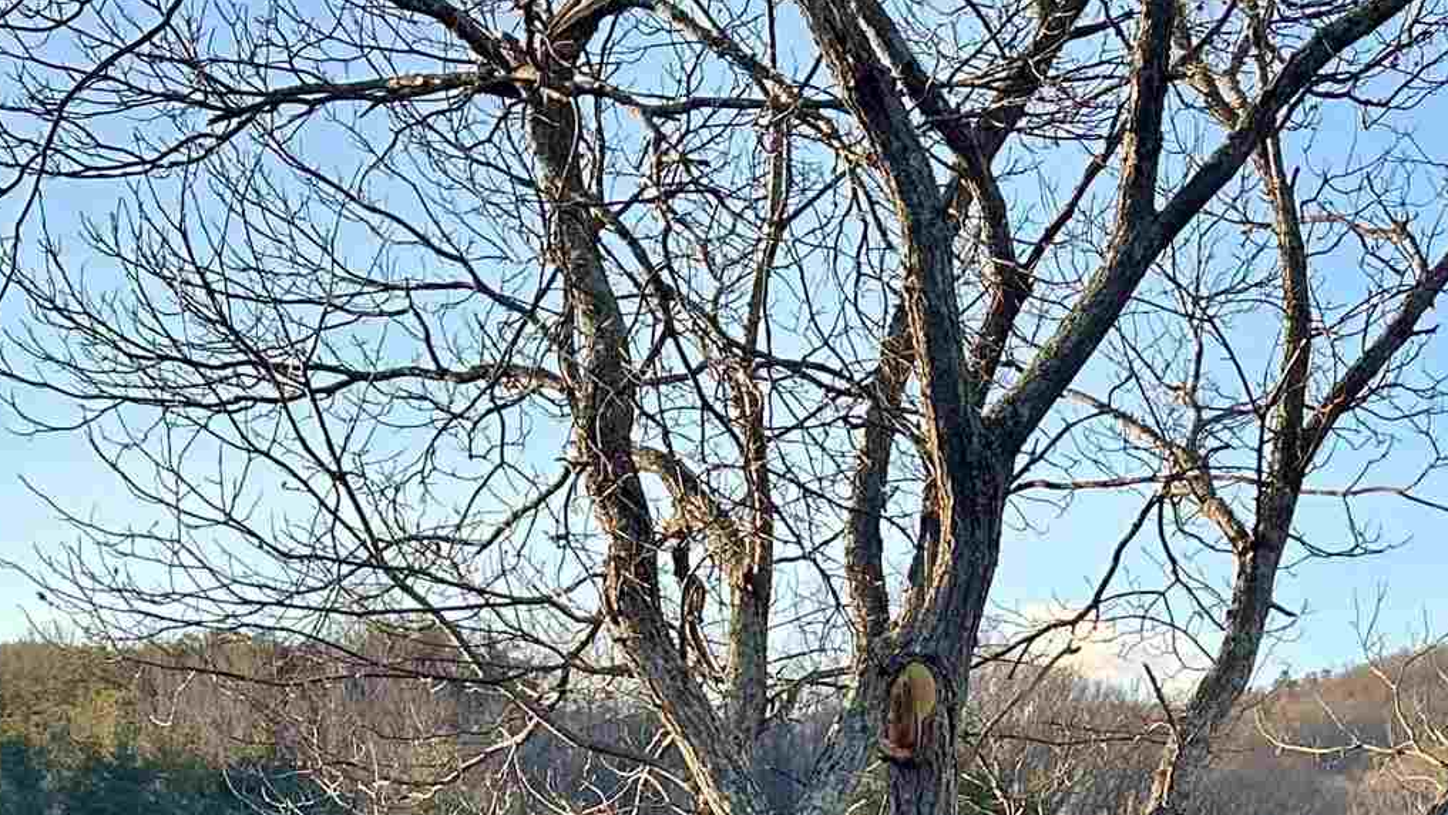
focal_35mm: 79
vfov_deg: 14.7
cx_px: 1551
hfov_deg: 25.1
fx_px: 3033
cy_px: 1043
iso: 80
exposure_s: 1/872
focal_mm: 6.86
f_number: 1.78
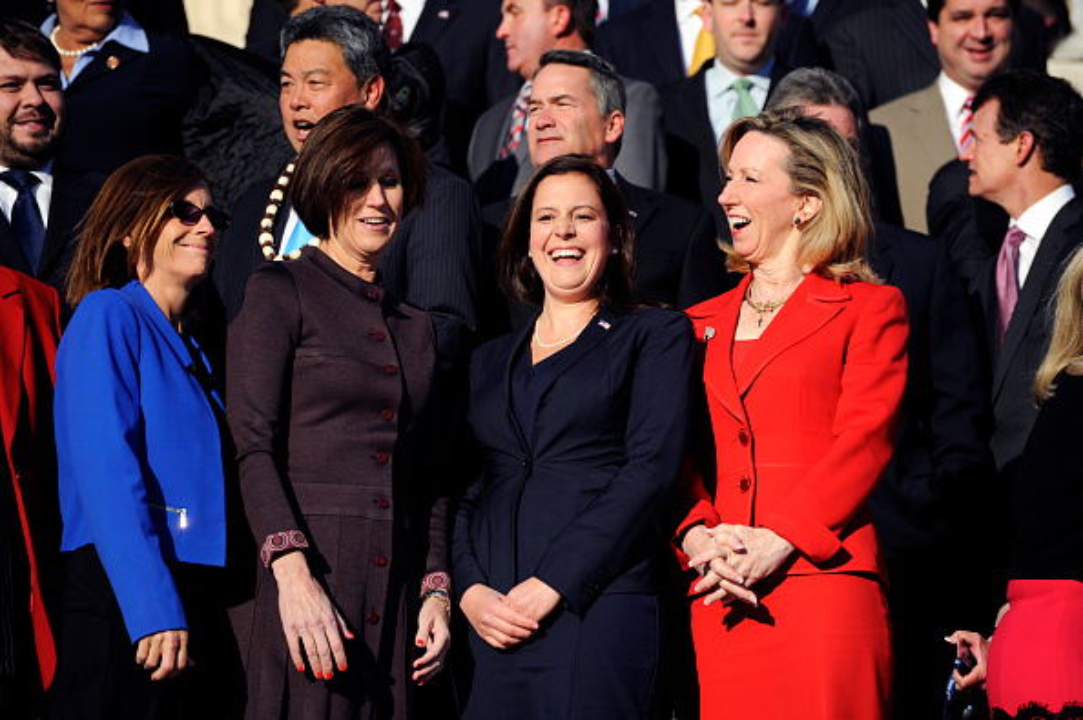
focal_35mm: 200
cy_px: 360
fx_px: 6012
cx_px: 542
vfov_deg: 6.9
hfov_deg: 10.3
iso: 200
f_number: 5.3
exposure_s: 1/1250
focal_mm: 200
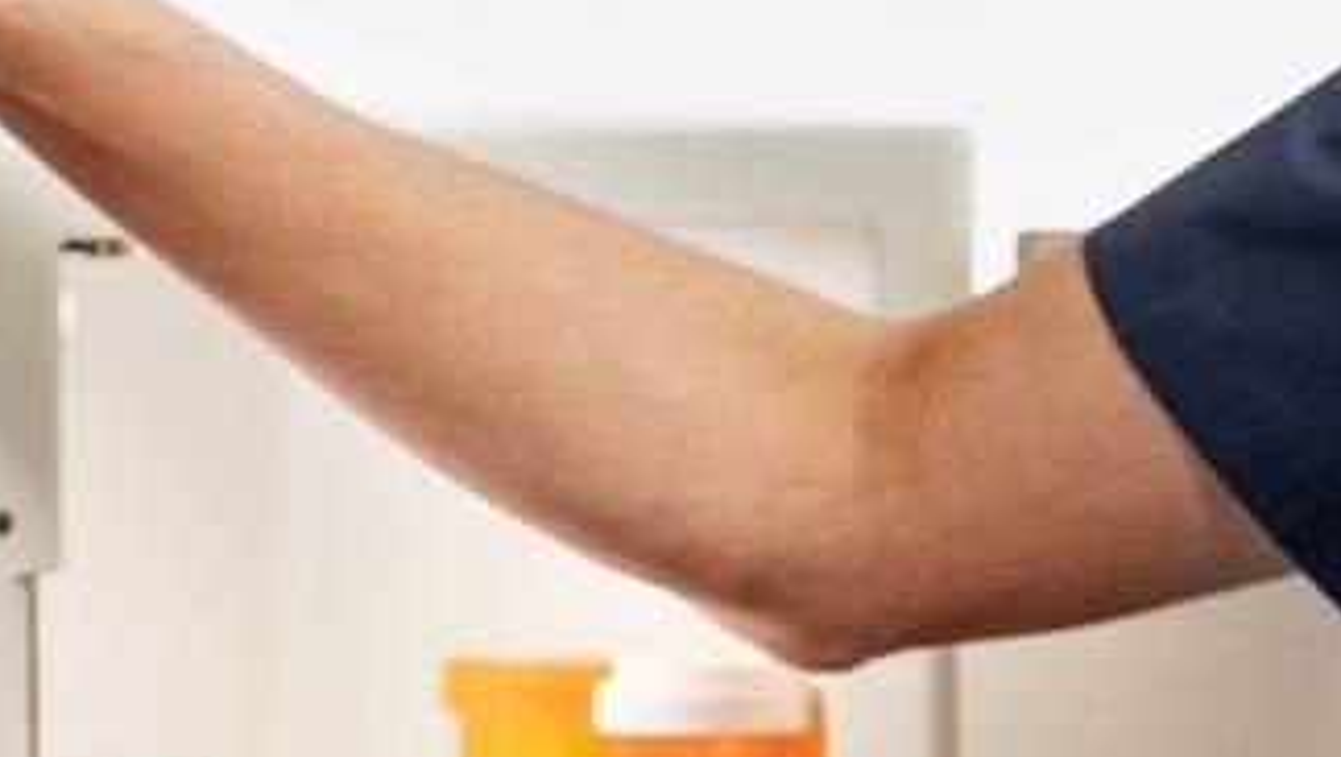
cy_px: -54
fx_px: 25129
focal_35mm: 706
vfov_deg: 1.7
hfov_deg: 3.1
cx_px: 795
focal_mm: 135
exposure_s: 1/100
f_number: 2.8
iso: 200
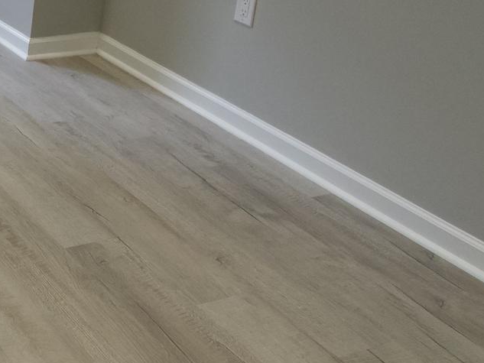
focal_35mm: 56
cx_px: -178
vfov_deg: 24.7
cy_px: -16
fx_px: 783
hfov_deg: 27.4
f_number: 4
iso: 1250
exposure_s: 1/200
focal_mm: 12
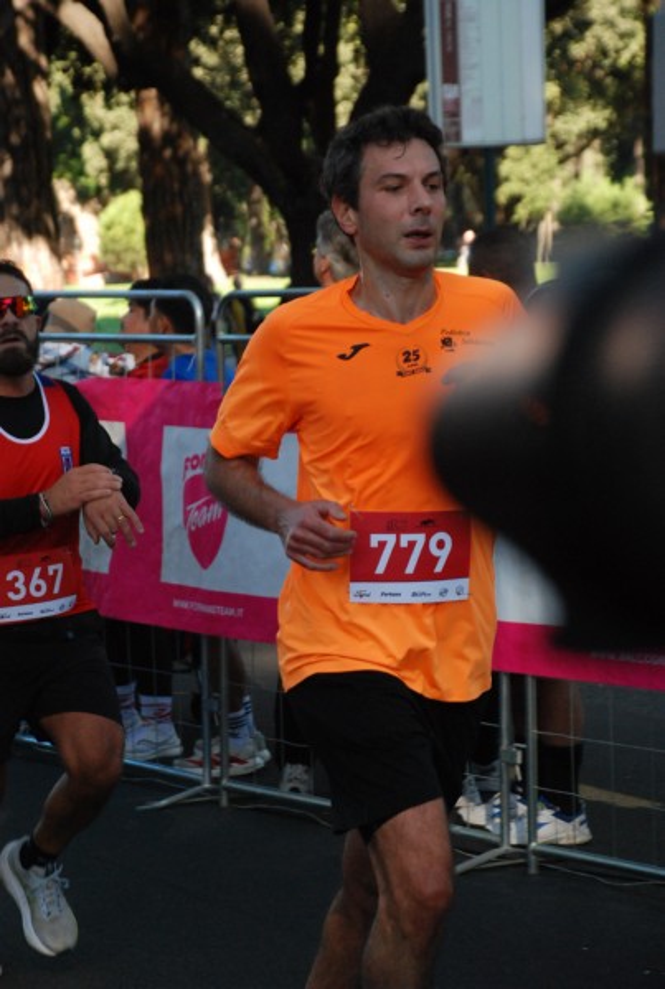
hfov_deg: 12.2
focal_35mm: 112
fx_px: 3101
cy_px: 494
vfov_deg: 18.1
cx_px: 332
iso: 1000
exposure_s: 1/500
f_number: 5.6
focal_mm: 75
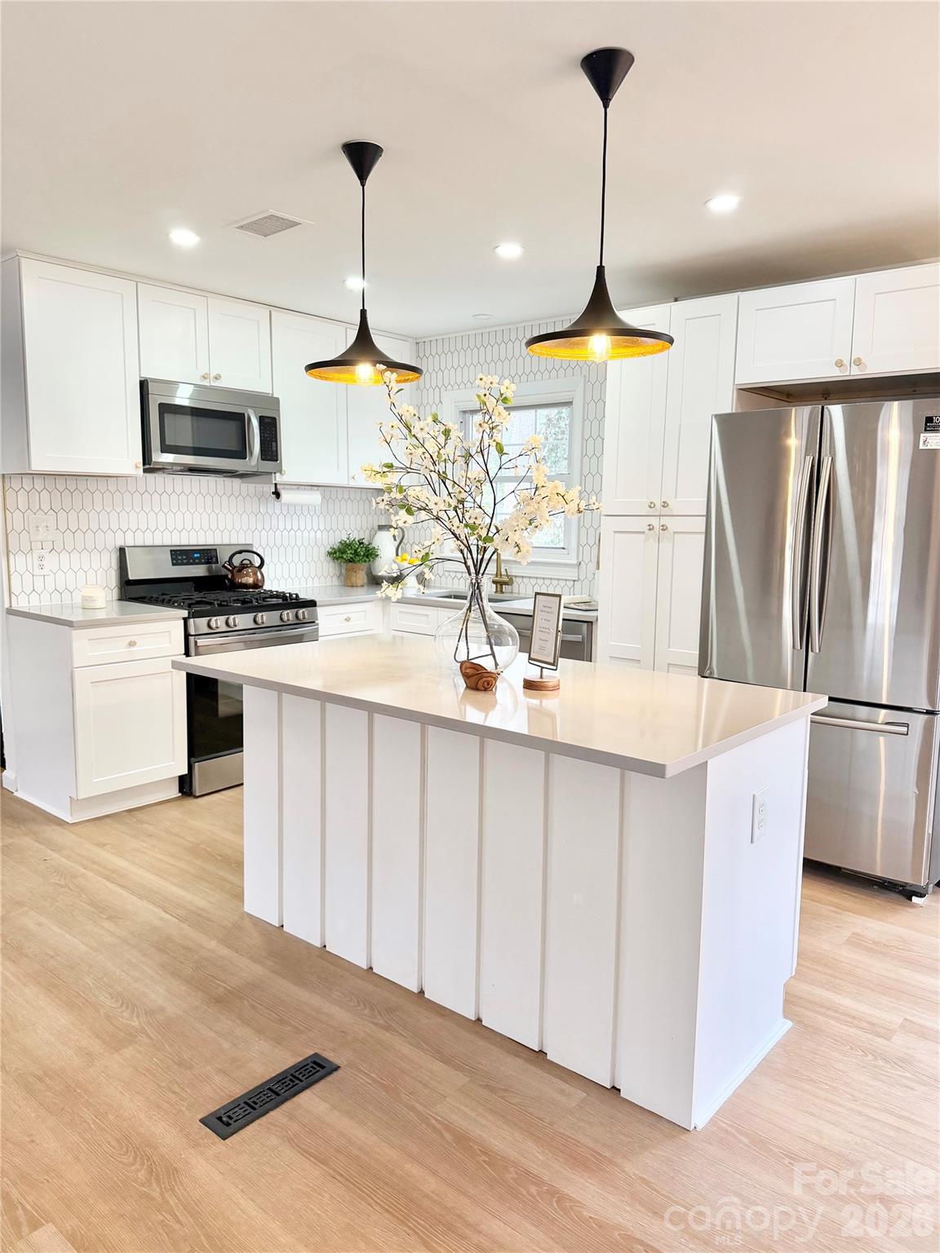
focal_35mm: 24
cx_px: 470
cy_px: 626
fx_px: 869
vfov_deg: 71.6
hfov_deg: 56.8
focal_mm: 6.76
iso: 160
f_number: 1.78
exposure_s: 1/179
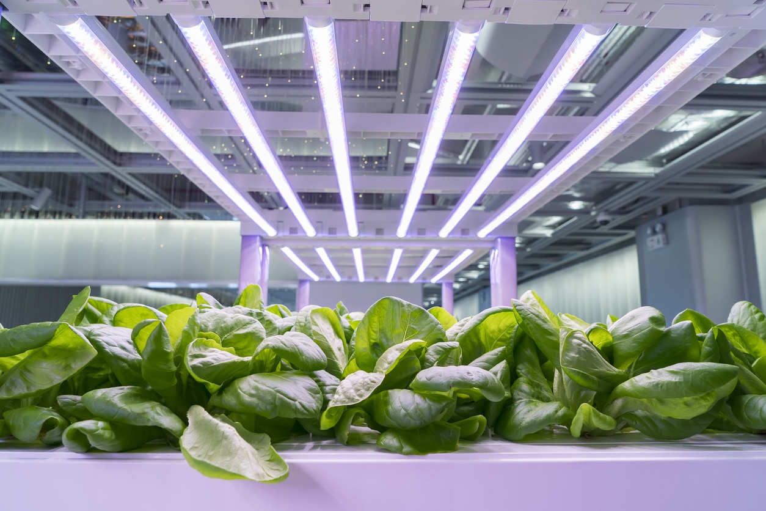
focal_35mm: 24
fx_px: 511
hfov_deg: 73.7
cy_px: 256
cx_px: 383
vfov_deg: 53.1
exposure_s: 1/100
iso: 640
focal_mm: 24
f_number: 7.1
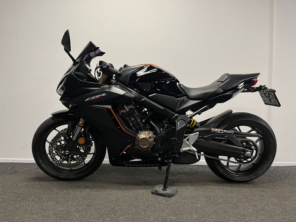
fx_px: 222
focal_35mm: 26
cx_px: 148
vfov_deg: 53.1
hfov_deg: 67.3
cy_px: 111
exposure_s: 1/50
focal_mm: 5.1
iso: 100
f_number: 1.6
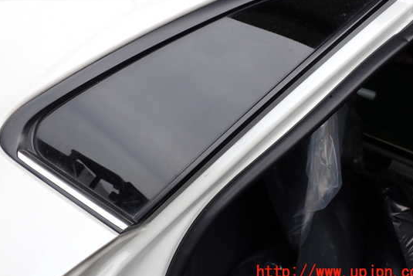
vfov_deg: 37.7
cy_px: 108
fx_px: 402
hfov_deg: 54.4
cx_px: 199
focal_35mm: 35
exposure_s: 1/80
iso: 100
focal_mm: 5.4
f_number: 3.2
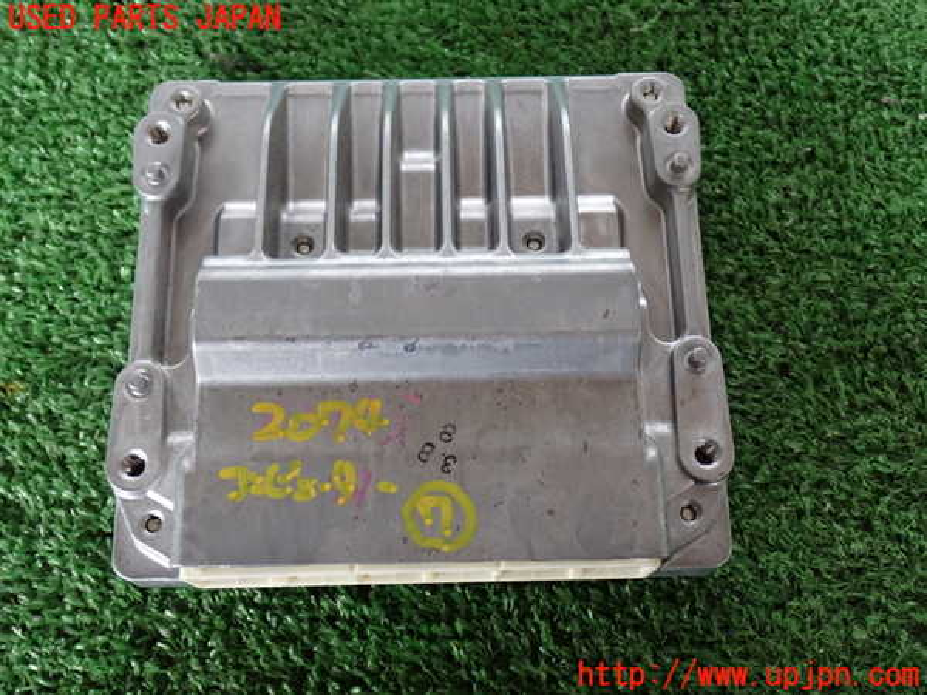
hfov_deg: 45.8
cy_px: 348
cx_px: 464
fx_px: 1098
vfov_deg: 35.1
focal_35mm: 41
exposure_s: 1/30
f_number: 2.8
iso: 800
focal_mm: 7.31
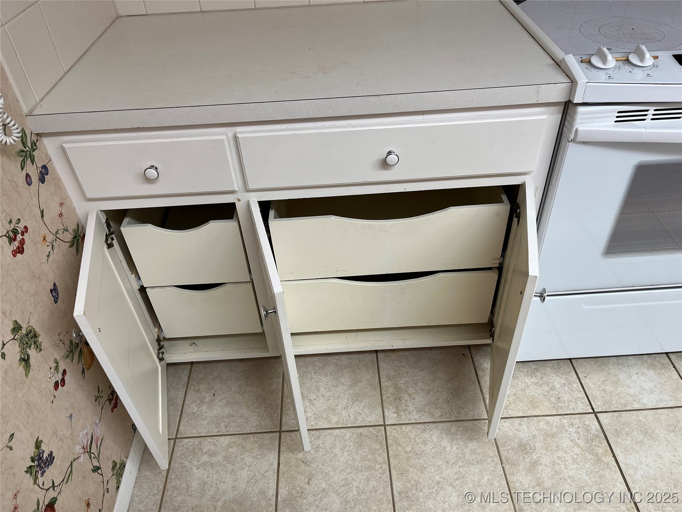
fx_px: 512
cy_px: 256
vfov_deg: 53.1
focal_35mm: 26
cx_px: 341
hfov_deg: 67.3
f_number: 1.6
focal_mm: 5.1
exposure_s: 1/120
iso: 64
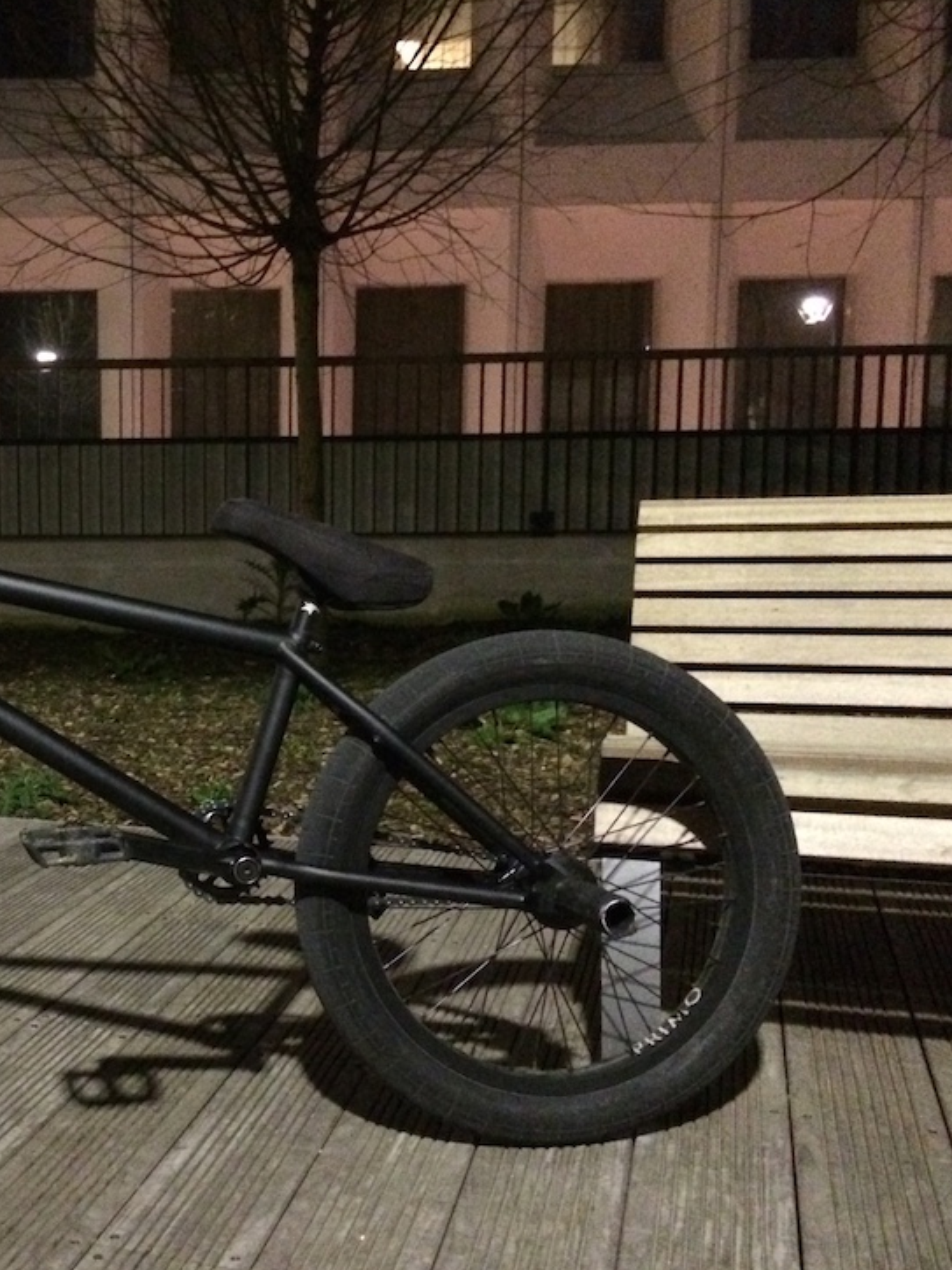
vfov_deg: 45.8
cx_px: 102
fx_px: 1503
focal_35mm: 41
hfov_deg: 33.4
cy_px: 649
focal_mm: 4.15
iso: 1000
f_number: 2.2
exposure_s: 1/17
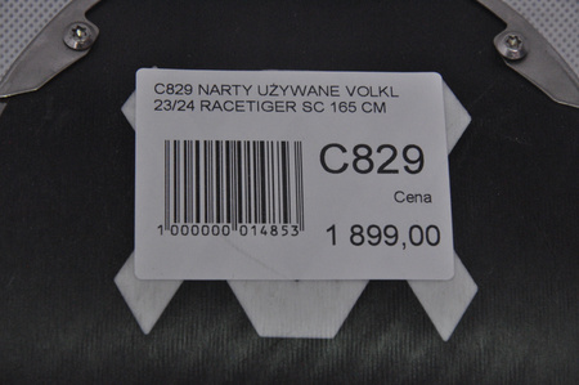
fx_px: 2530
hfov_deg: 13.1
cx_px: 290
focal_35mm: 158
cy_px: 192
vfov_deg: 8.7
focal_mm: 105
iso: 3200
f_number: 9.5
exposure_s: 1/125
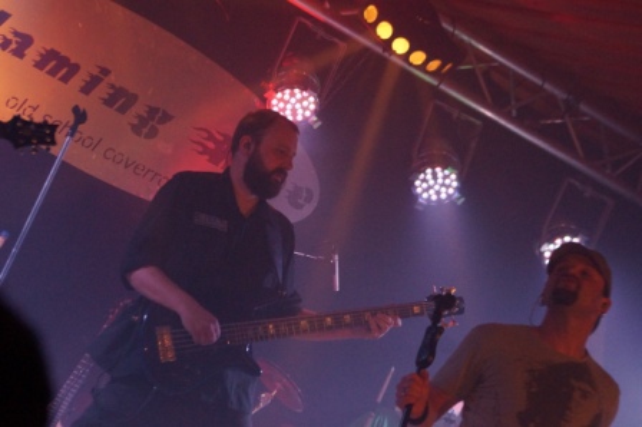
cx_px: 321
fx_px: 2138
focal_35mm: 120
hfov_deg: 17.1
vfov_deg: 11.4
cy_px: 214
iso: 3200
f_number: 5.6
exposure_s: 1/100
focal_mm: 80
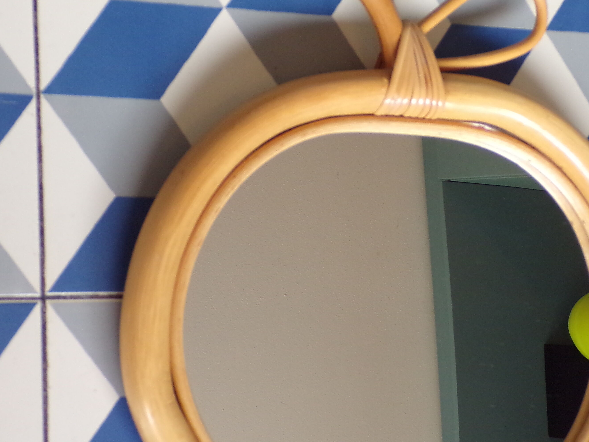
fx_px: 1650
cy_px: 289
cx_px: 413
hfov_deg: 20.1
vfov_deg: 15.2
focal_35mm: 97
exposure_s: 1/25
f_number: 3.7
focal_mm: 10.1
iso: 200
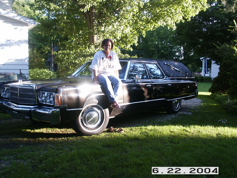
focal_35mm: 38
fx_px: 260
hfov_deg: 49.0
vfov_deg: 37.7
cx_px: 118
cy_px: 89
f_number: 3
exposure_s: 1/60
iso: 64
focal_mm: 7.98
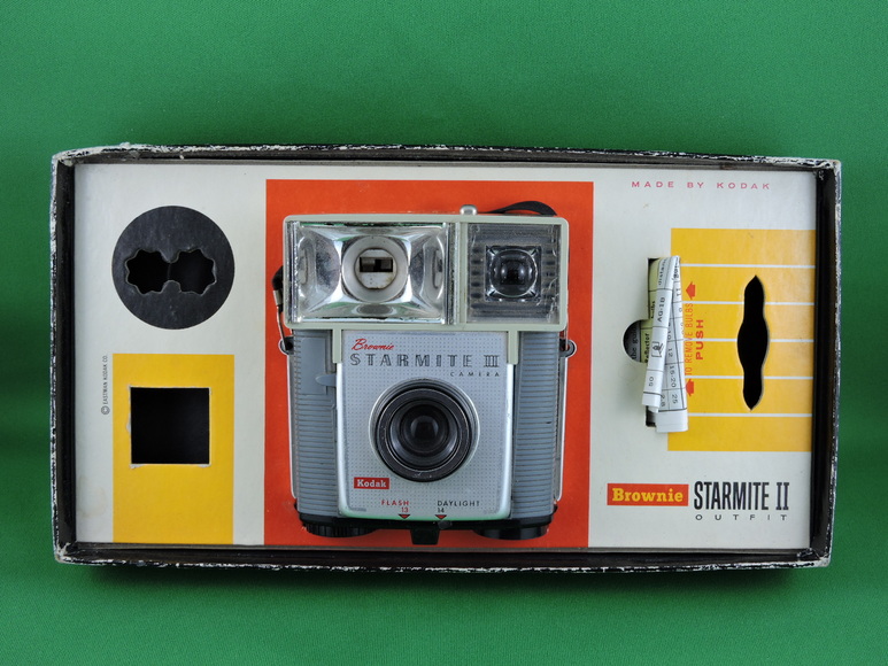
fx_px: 1283
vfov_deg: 29.1
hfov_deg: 38.2
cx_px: 444
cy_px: 333
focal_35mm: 50
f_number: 4
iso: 100
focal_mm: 9
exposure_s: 1/30
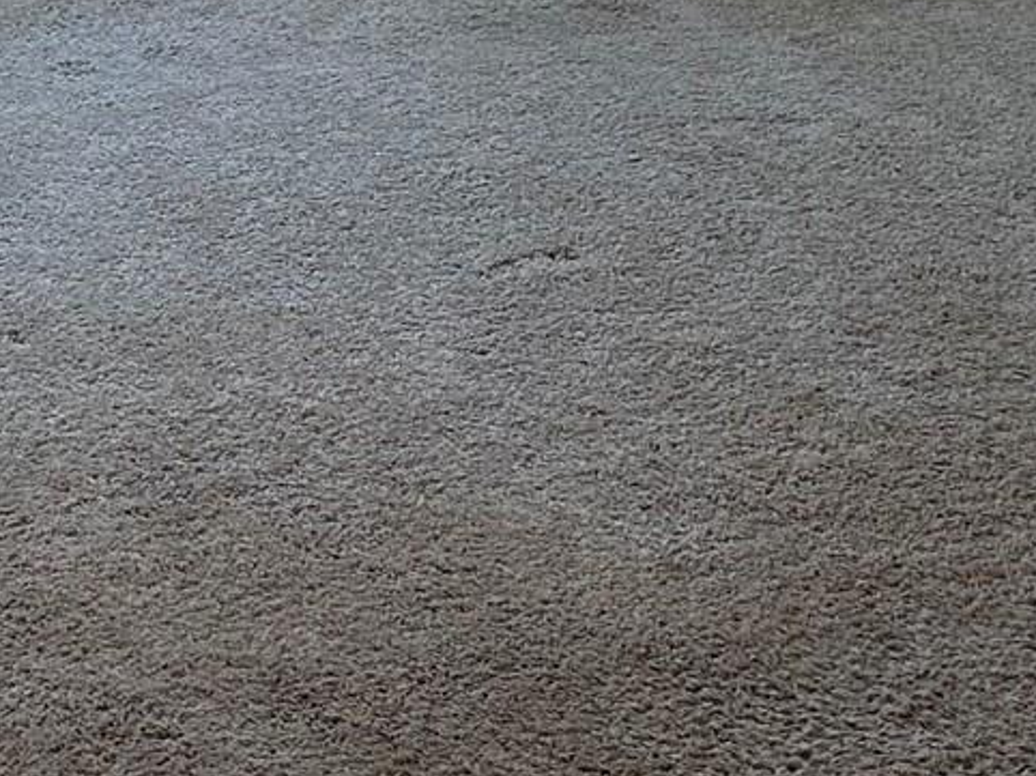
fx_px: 3051
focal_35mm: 102
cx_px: 340
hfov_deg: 19.2
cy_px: -458
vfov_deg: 13.5
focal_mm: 6.86
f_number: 1.78
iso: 80
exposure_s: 1/162
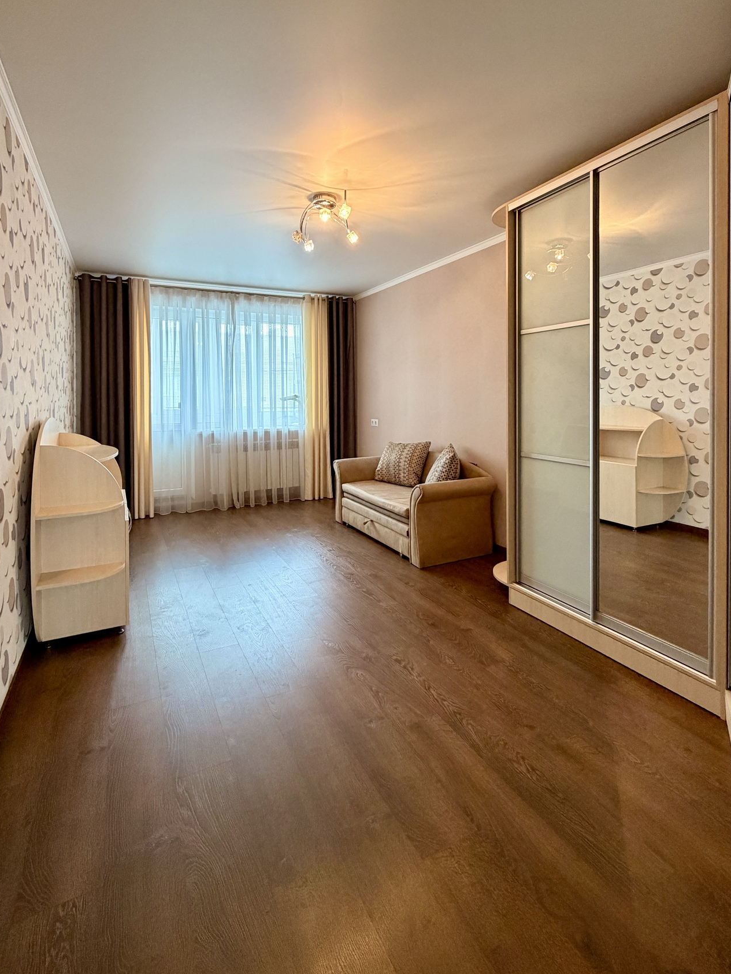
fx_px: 479
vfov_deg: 90.2
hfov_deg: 74.7
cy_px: 404
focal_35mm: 17
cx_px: 346
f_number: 2.2
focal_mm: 2.22
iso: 250
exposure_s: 1/50
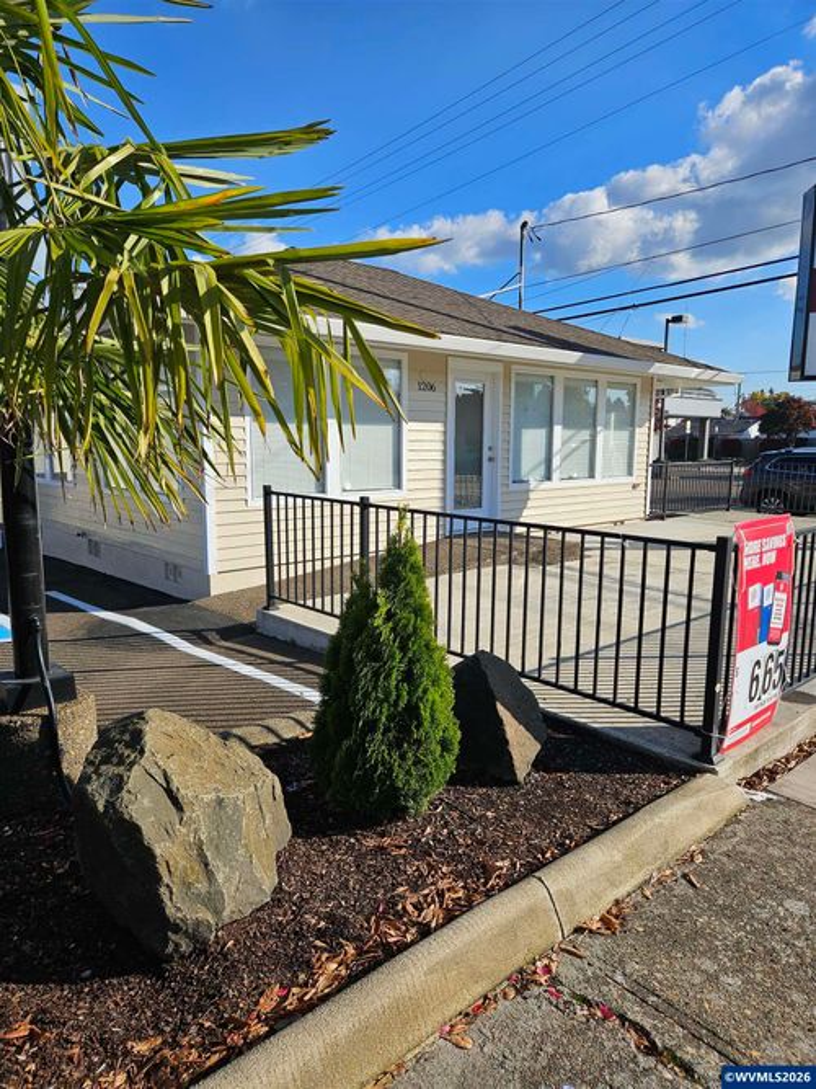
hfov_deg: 58.9
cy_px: 544
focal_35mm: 23
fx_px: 723
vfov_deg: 73.9
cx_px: 408
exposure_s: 1/1973
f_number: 1.8
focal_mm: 5.4
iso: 25
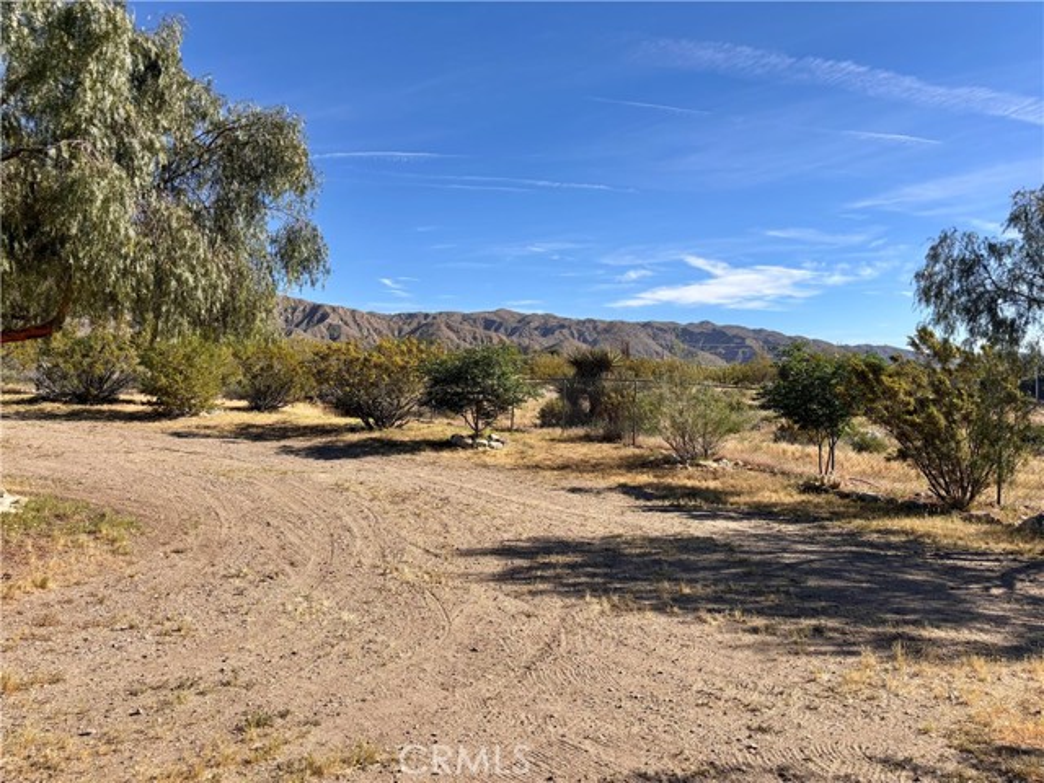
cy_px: 392
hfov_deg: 67.3
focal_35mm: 26
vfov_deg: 53.1
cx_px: 522
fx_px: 784
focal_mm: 5.96
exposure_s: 1/3413
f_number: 1.6
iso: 50
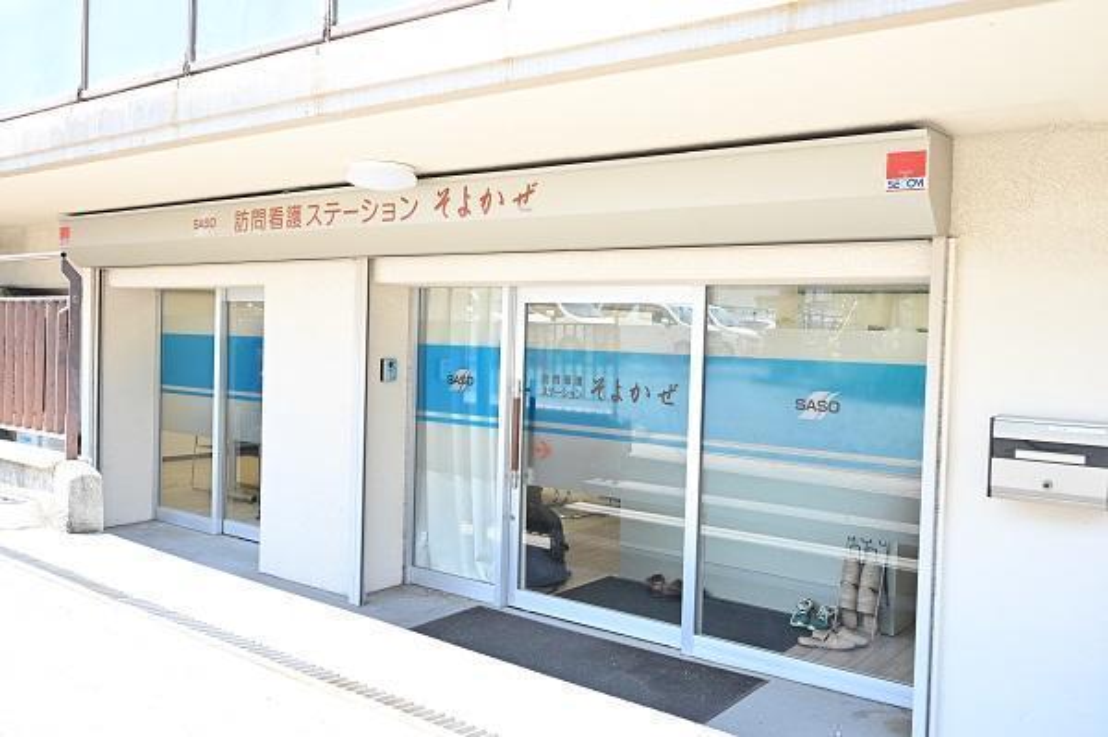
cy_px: 368
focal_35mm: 30
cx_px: 554
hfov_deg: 62.0
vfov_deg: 43.5
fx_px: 923
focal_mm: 30
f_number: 5.6
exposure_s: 1/80
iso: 200
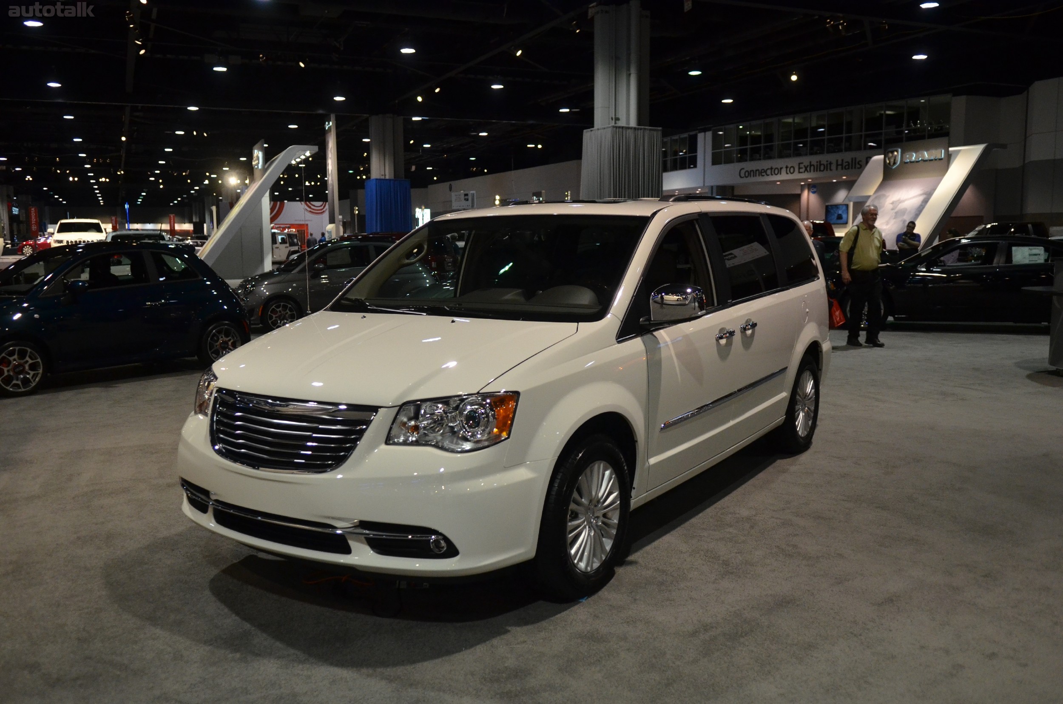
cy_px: 352
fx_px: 884
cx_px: 532
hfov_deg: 62.0
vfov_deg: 43.4
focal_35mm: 30
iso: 1600
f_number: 2.8
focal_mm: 20
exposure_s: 1/160
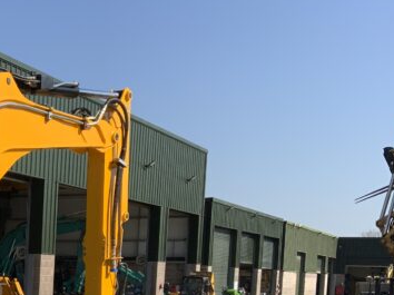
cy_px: 363
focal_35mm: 84
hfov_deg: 21.3
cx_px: -109
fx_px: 955
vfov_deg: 16.7
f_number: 1.8
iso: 16
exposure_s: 1/1786
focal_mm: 3
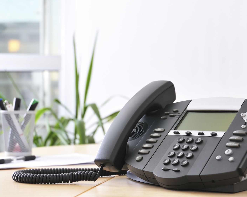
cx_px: 138
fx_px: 599
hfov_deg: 23.3
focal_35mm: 82
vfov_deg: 18.7
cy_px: 99
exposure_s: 1/125
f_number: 4.5
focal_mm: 48
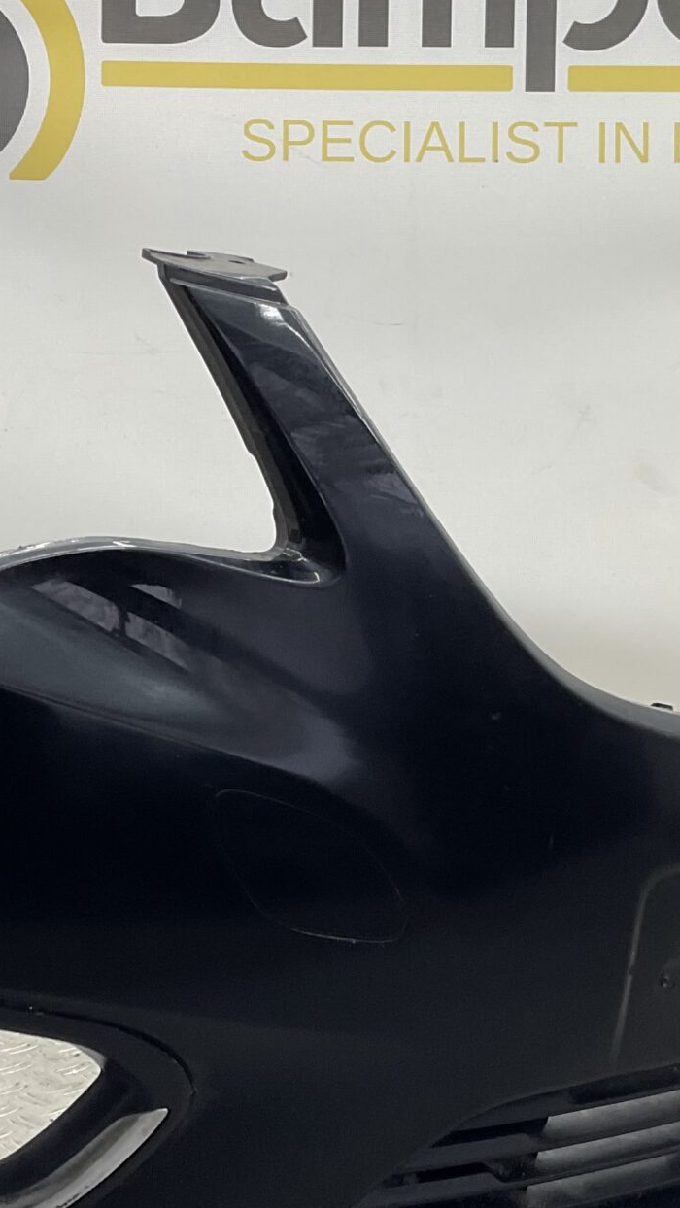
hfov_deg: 18.5
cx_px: 290
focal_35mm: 65
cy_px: 660
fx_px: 2083
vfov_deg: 32.3
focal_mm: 3
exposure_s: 1/120
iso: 32
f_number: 1.8
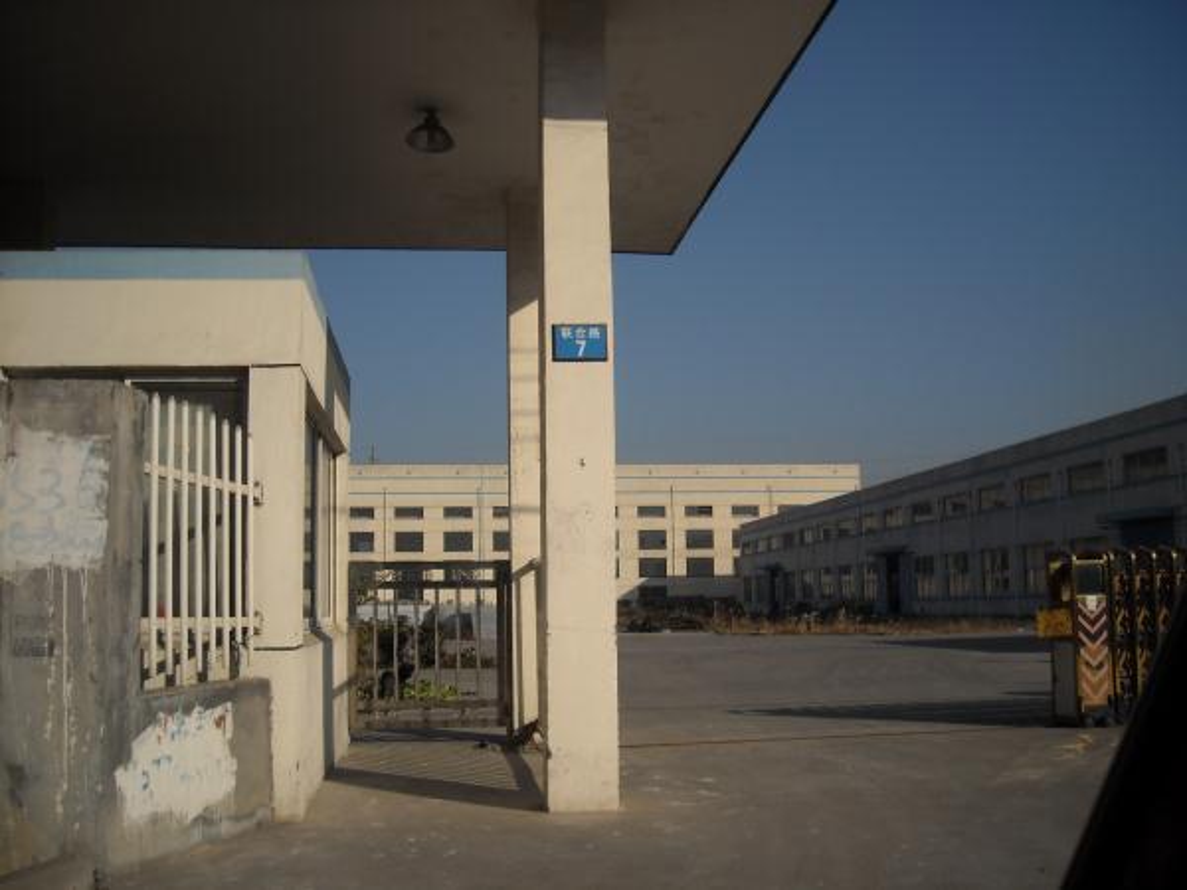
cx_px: 594
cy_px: 445
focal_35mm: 35
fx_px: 1200
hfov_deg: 52.6
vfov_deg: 40.7
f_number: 5.6
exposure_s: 1/707
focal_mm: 5.7
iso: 64
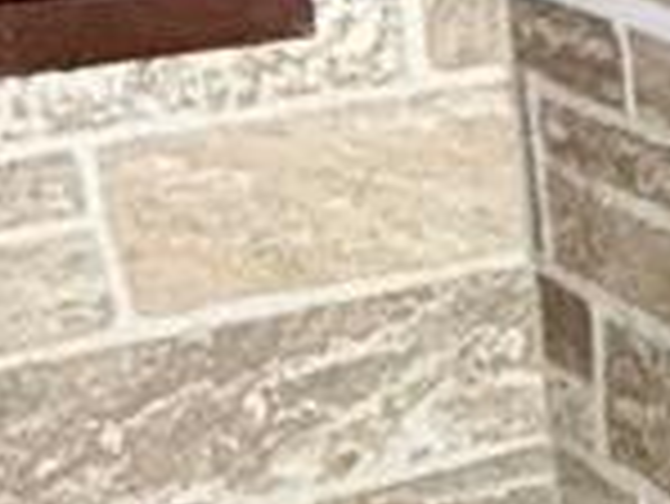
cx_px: 1790
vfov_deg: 10.3
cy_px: 310
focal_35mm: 144
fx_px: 2789
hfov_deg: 10.8
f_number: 2.2
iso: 200
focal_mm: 2.22
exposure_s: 1/30
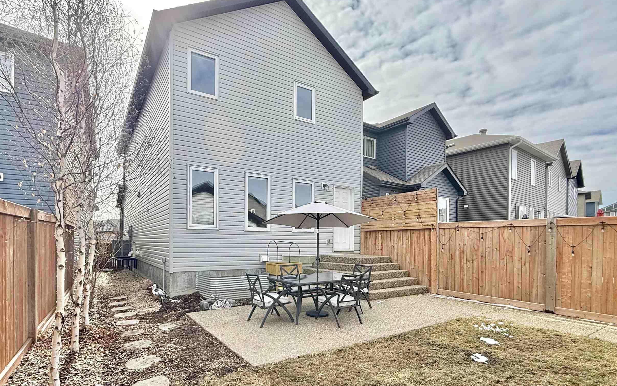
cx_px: 282
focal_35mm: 19
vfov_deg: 61.3
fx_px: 320
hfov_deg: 87.8
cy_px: 244
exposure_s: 1/1534
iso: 64
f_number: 2.2
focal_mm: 2.22
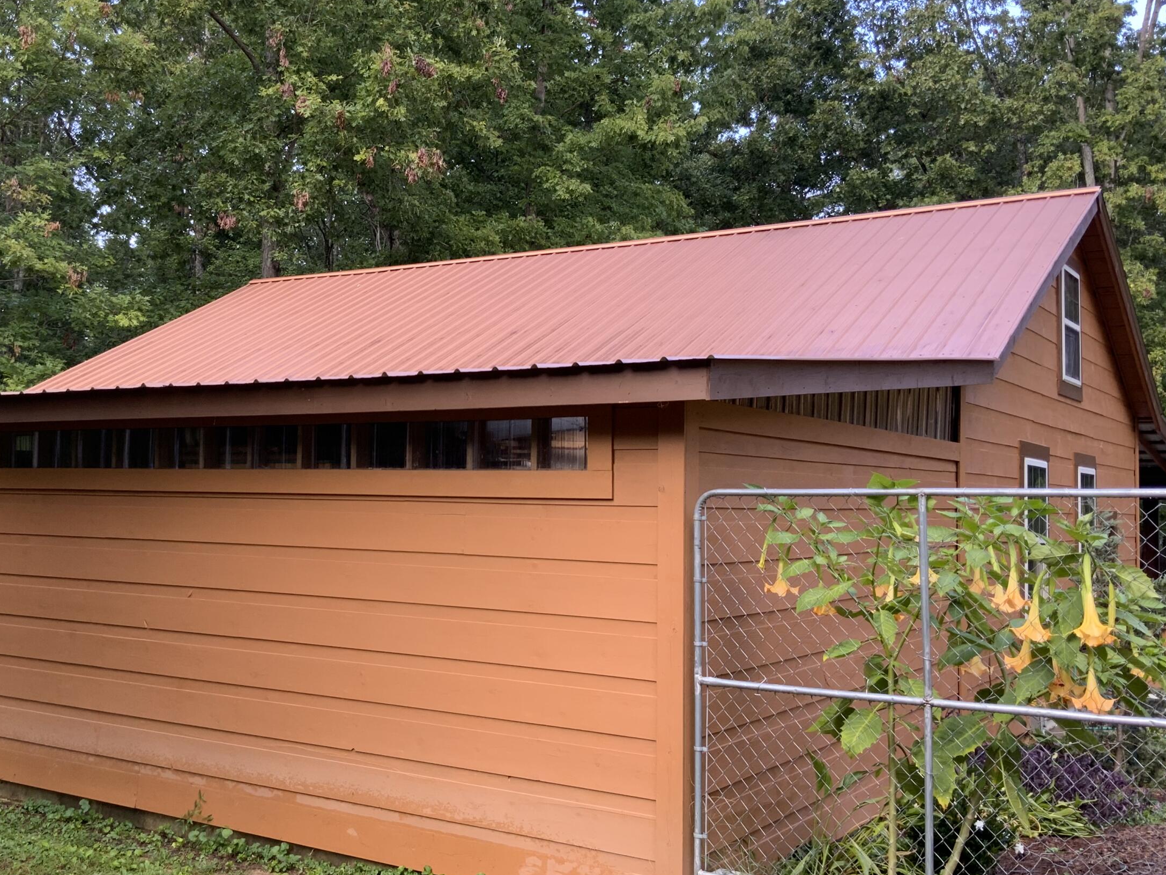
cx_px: 457
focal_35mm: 40
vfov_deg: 36.0
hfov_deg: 46.5
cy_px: 422
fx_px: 1347
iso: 25
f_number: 1.8
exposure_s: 1/122
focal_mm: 3
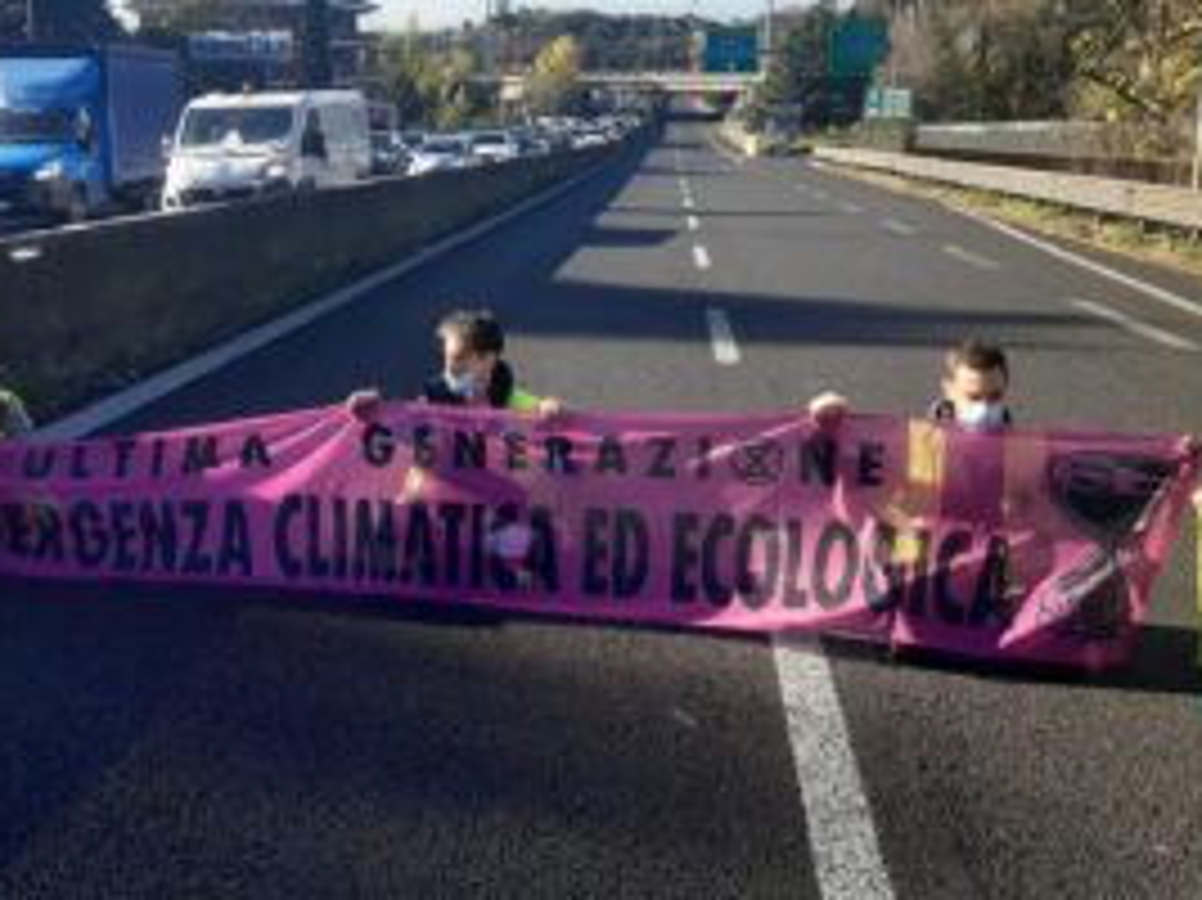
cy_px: 351
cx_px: 423
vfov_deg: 36.6
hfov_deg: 47.3
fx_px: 1354
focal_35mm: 39
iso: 40
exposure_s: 1/751
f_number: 1.7
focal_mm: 3.92
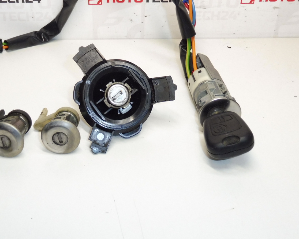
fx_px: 381
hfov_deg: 42.7
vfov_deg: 34.6
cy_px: 80
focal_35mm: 43
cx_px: 121
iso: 200
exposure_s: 1/125
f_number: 3.5
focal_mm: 4.3
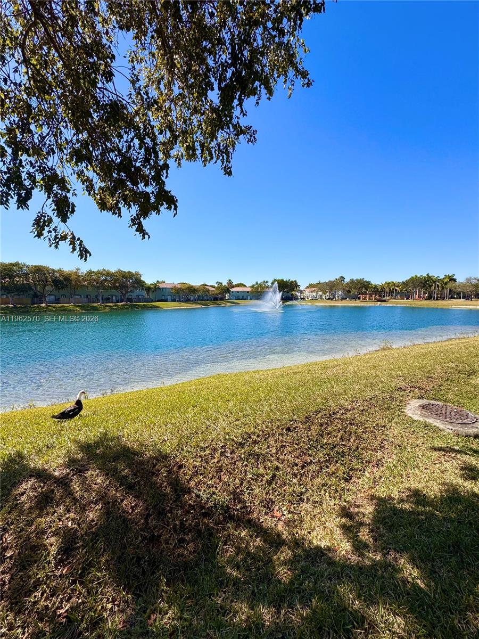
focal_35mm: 14
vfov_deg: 102.1
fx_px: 258
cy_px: 320
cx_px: 240
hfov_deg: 85.7
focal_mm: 2.22
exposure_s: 1/2083
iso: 50
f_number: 2.2
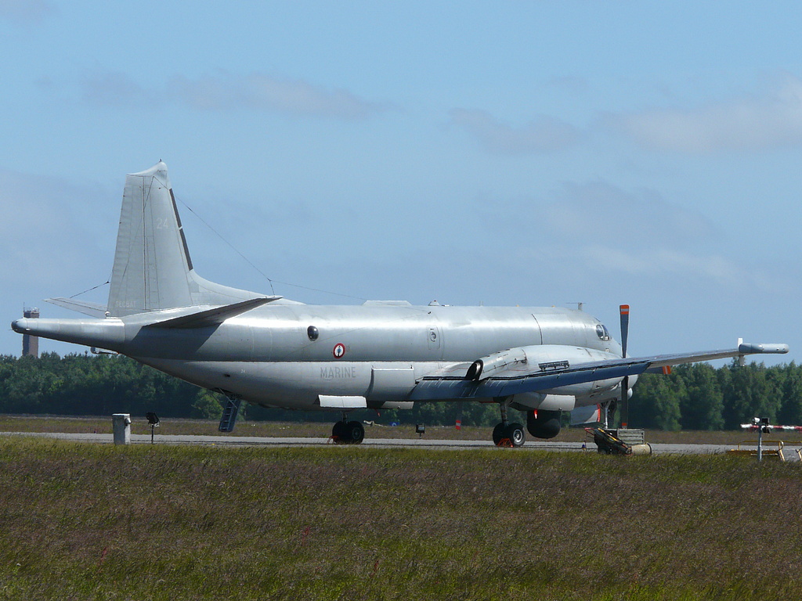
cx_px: 401
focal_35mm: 252
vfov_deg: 5.9
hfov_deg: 7.9
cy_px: 300
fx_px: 5838
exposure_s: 1/320
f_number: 8
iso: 100
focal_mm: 41.5
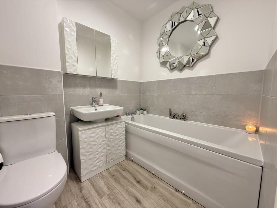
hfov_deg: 102.1
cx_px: 138
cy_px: 104
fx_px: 112
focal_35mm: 14
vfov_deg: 85.7
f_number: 2.2
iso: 200
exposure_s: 1/50
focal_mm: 2.22
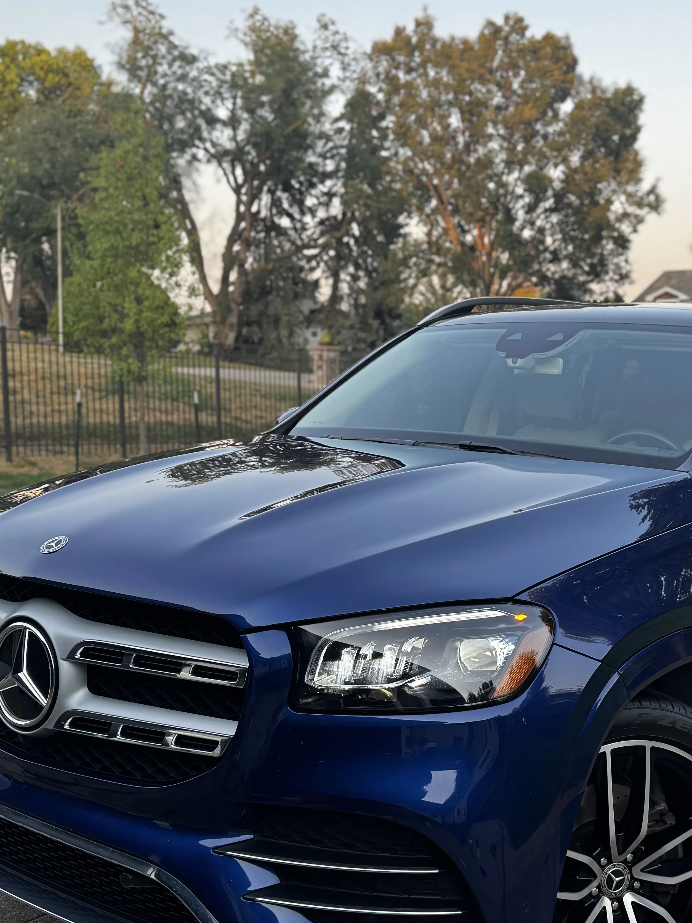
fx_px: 1093
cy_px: 508
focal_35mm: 41
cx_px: 471
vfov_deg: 45.7
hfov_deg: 34.8
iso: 125
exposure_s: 1/299
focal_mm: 6.76
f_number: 1.78
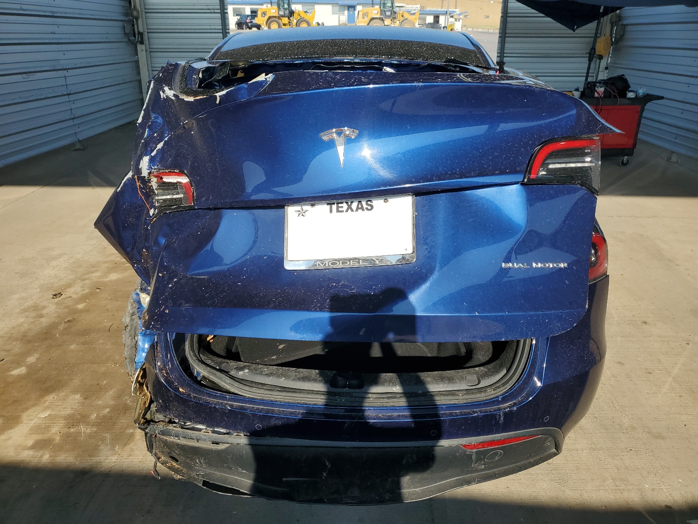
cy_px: 262
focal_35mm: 26
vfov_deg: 53.1
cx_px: 349
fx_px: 524
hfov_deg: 67.3
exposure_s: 1/2500
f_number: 1.5
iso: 50
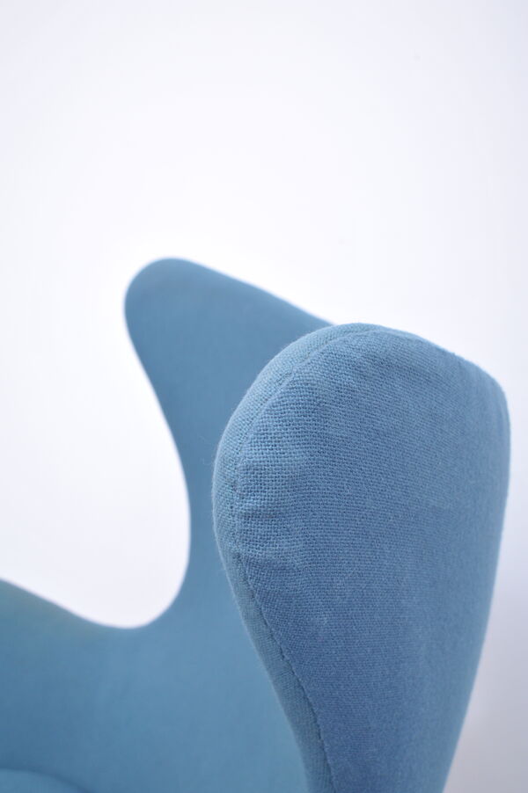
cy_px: 396
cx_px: 264
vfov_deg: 50.7
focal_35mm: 38
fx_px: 837
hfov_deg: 35.0
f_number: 9
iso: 1600
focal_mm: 38
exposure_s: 1/200
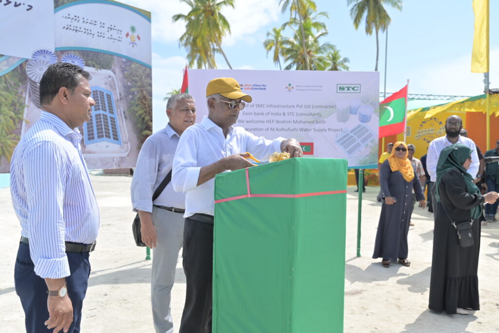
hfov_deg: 53.1
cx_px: 250
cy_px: 166
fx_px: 499
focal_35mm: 36
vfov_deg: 36.9
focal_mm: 36
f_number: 4.5
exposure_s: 1/2000
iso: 320
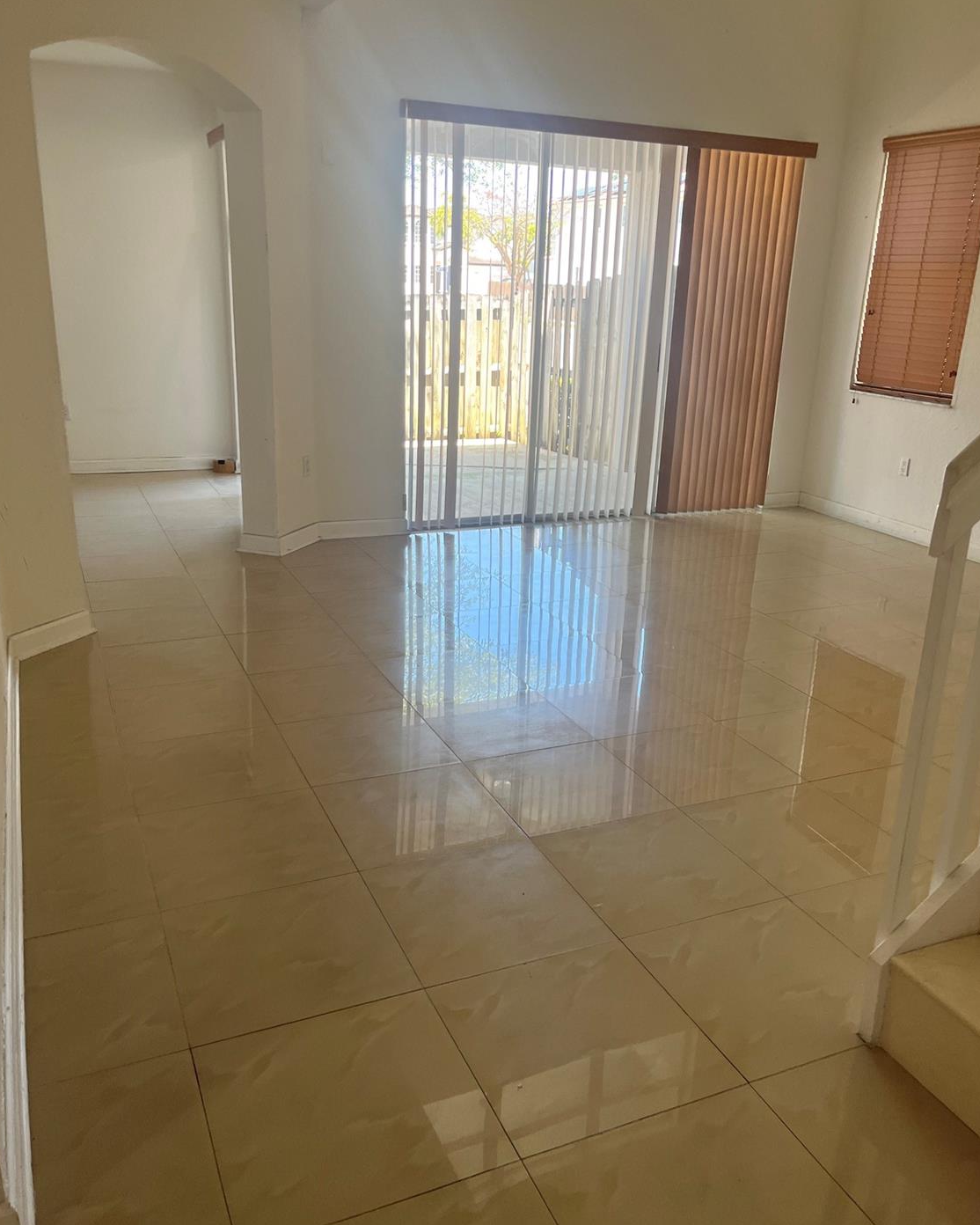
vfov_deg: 62.2
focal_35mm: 28
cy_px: 613
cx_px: 497
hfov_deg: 51.5
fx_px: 1015
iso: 64
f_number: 1.6
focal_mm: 5.1
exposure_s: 1/138
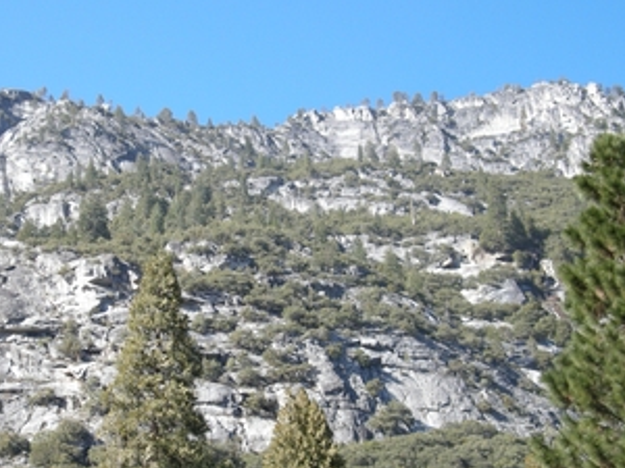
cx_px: 146
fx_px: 1336
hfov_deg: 26.0
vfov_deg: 19.8
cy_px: 339
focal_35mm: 74
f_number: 2.8
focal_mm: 7.9
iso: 64
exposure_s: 1/277
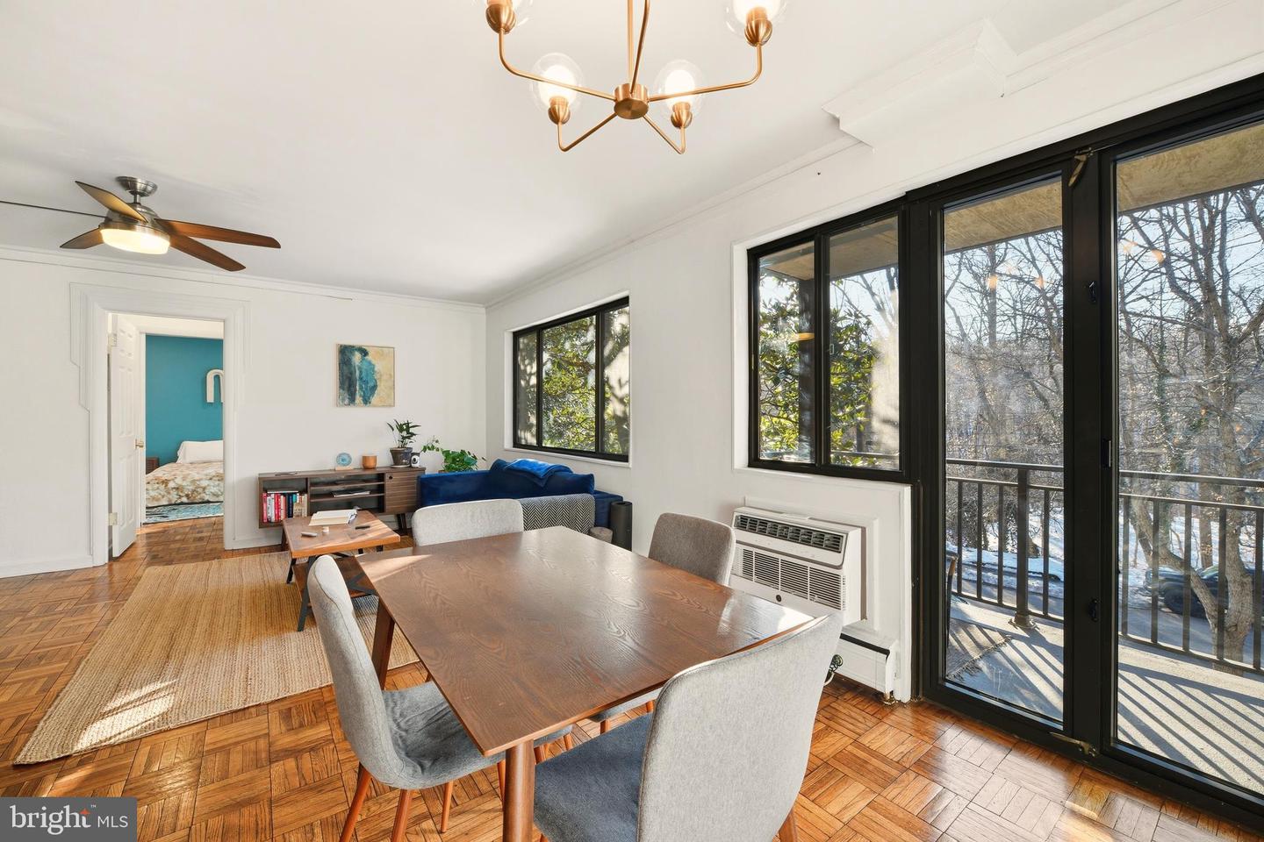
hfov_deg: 104.3
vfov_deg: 81.2
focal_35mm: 14
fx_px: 492
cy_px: 421
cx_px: 632
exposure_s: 1/200
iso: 250
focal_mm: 14
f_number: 10
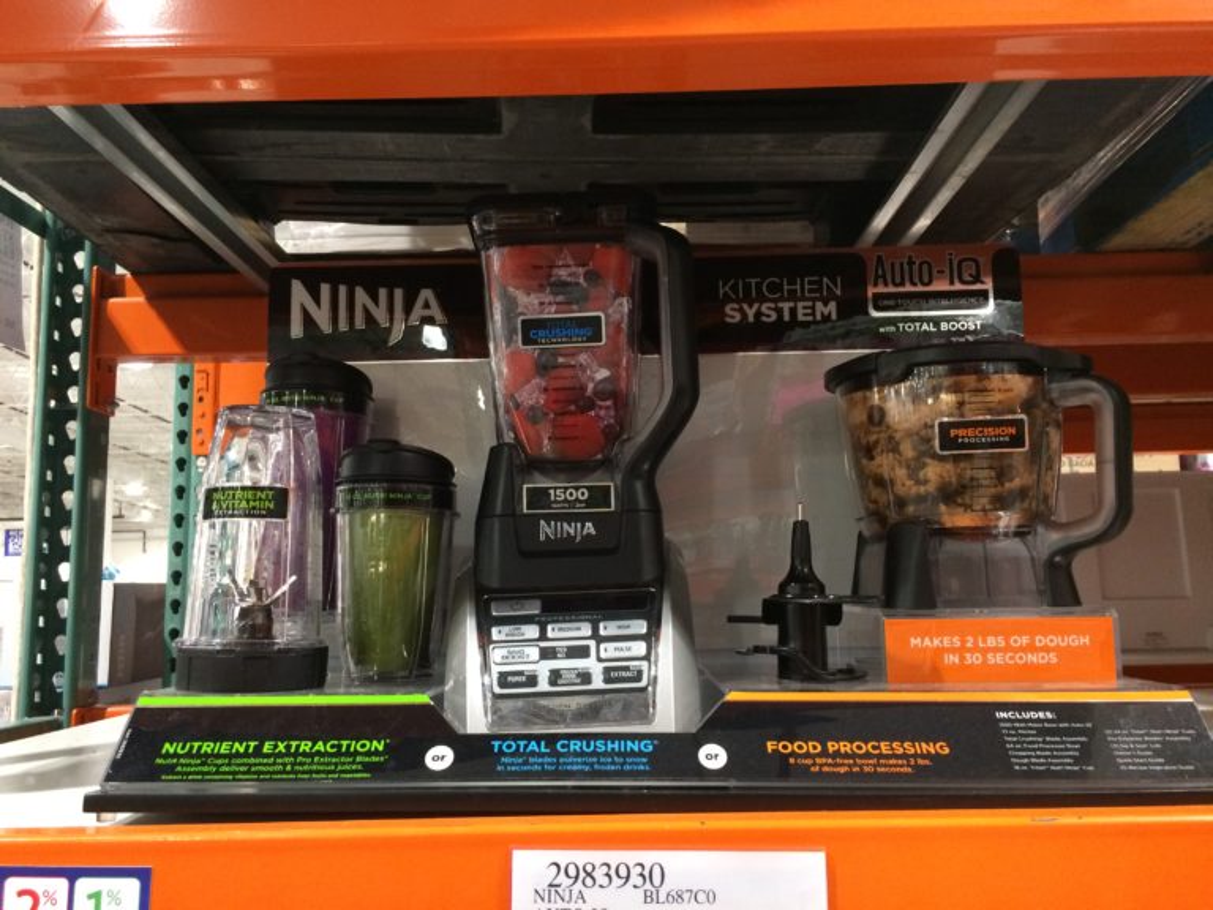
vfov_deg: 48.2
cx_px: 606
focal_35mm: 29
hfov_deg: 61.7
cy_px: 455
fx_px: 1016
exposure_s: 1/24
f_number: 2.2
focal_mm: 4.15
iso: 250
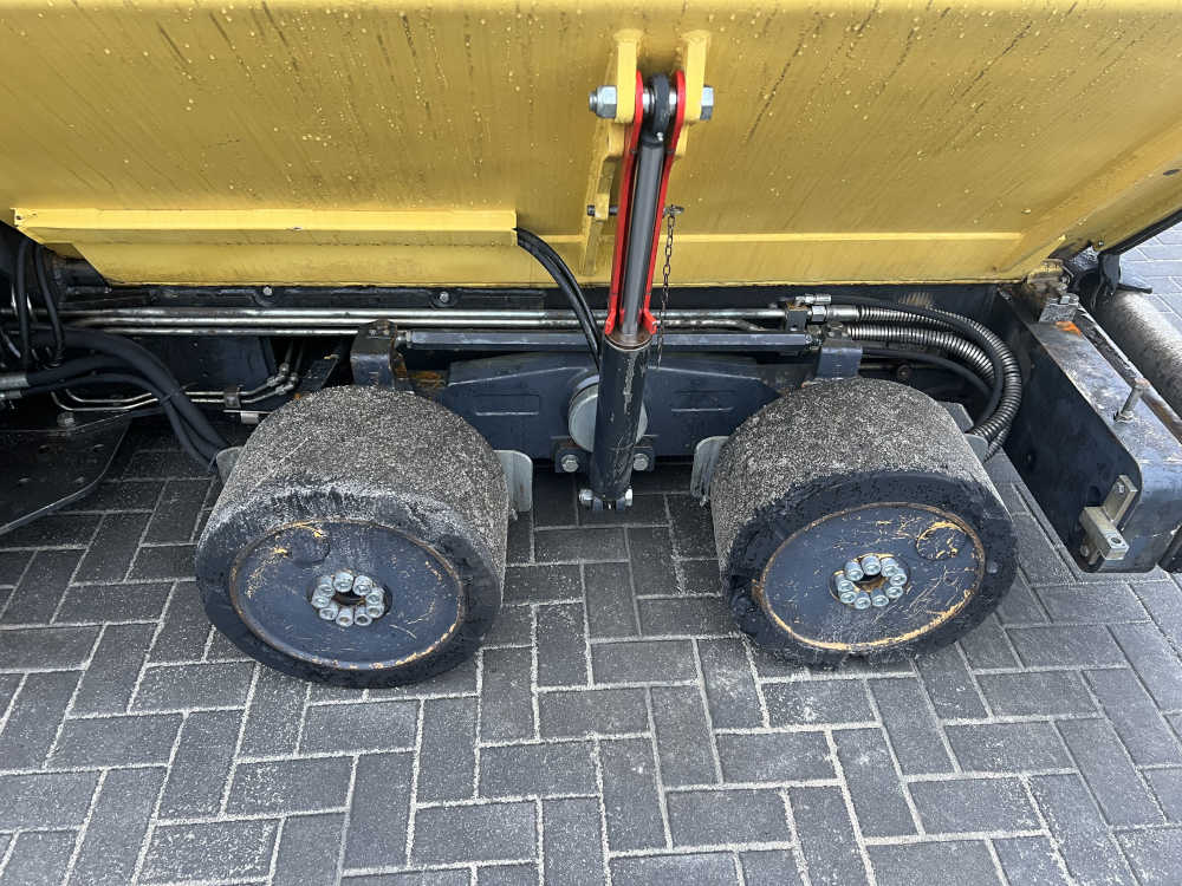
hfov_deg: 67.3
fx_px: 888
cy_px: 443
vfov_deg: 53.1
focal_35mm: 26
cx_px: 591
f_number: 1.5
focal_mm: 5.7
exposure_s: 1/81
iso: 125
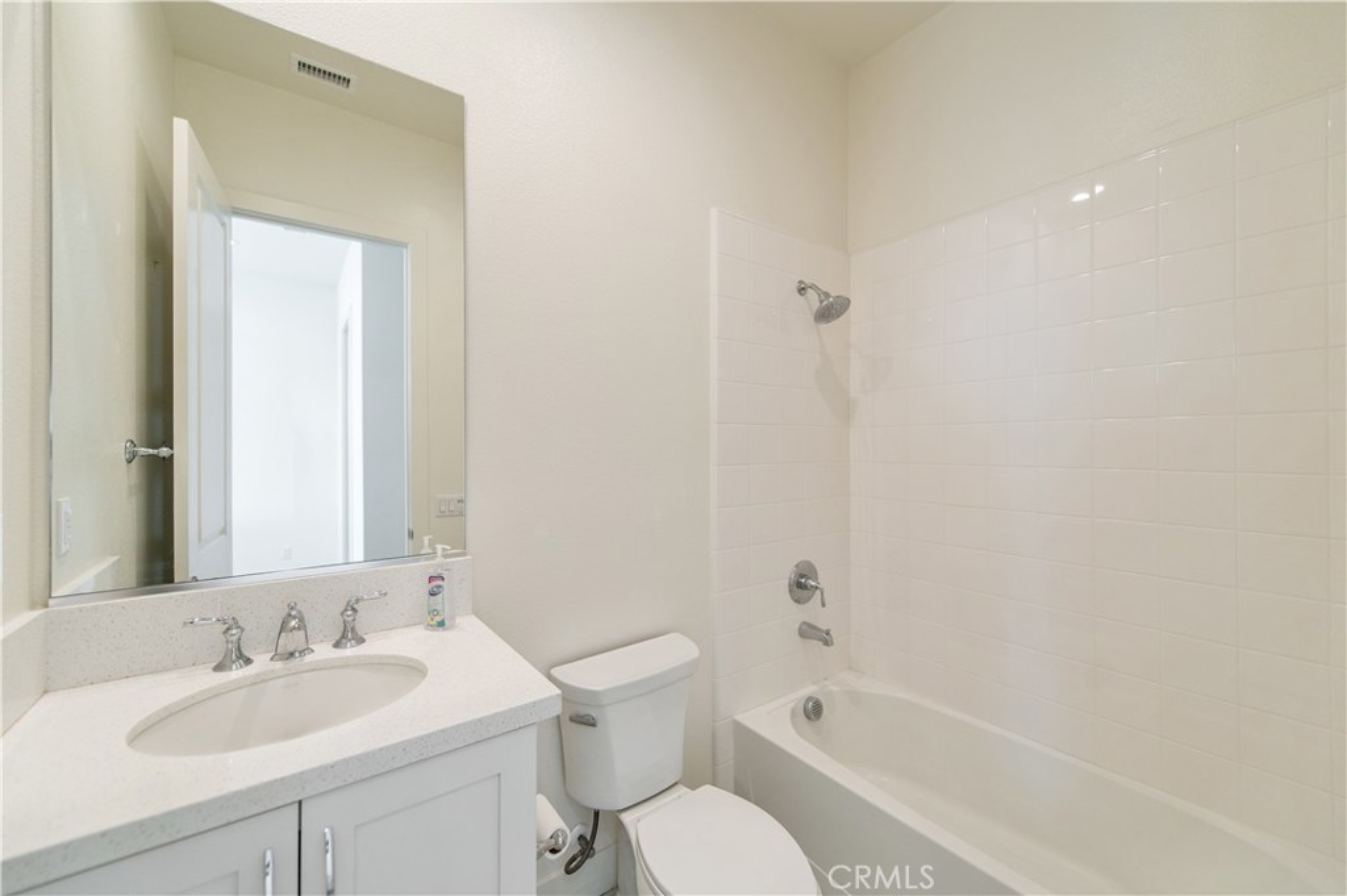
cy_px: 448
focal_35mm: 14
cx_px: 674
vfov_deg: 81.1
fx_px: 523
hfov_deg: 104.3
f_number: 2.8
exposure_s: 1/200
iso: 400
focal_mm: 14
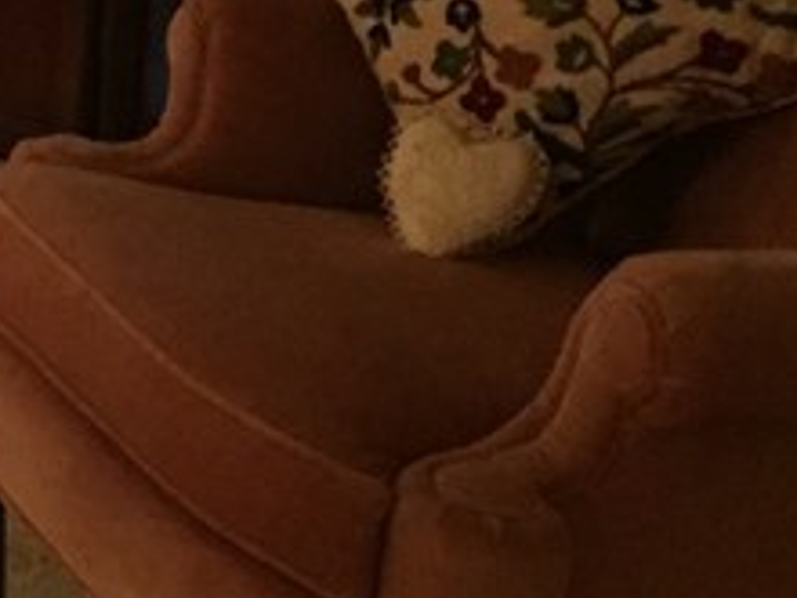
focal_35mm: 135
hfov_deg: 12.4
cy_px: -410
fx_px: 3108
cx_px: -924
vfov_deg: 10.5
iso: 250
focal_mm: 4.15
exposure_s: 1/20
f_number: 2.2
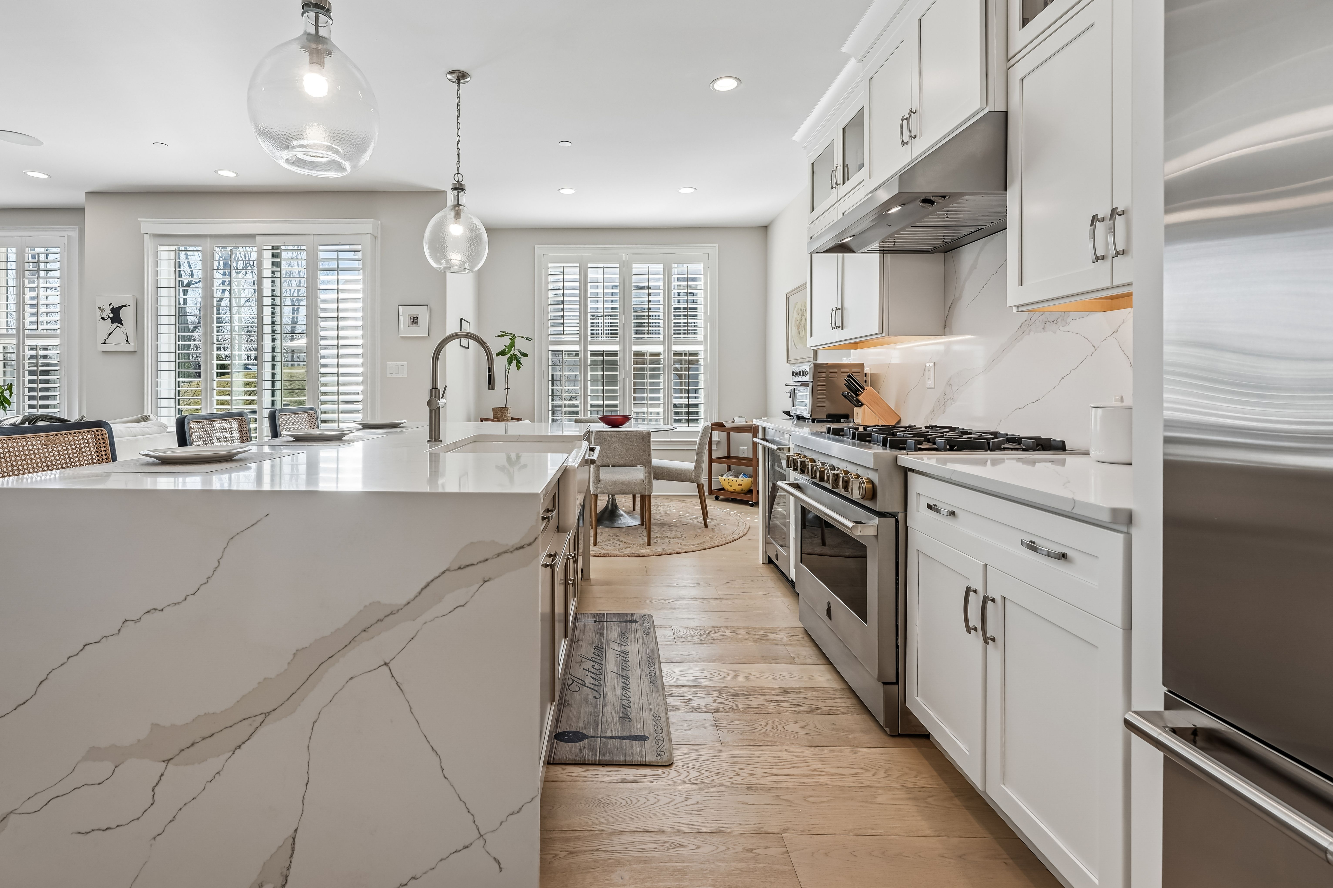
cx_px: 598
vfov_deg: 73.5
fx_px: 592
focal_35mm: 16
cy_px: 395
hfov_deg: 96.4
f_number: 8
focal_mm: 14
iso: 100
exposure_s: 1/30
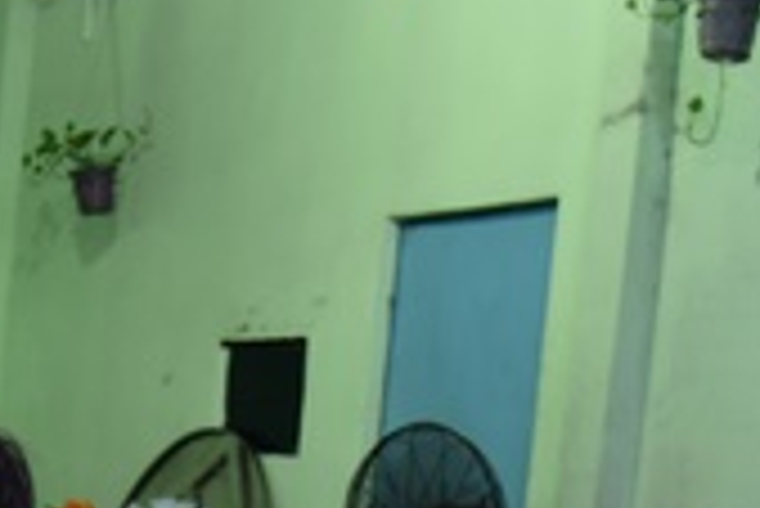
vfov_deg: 10.0
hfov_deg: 15.5
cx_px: 90
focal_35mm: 131
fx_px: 2768
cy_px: 863
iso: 1000
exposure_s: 1/40
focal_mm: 34
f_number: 4
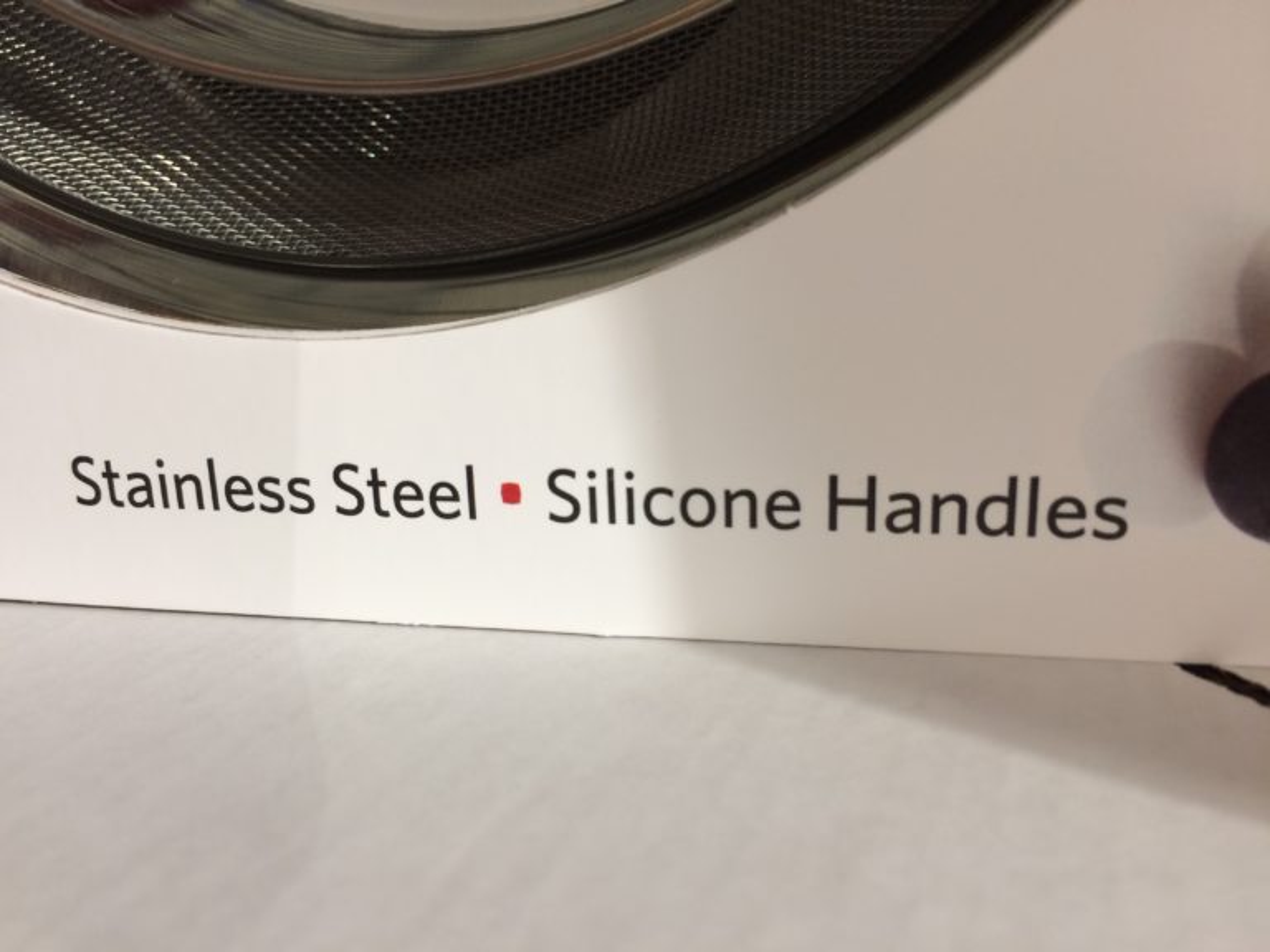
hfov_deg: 61.7
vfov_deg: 48.2
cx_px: 635
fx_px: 1064
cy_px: 476
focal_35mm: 29
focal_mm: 4.15
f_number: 2.2
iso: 64
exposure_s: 1/30
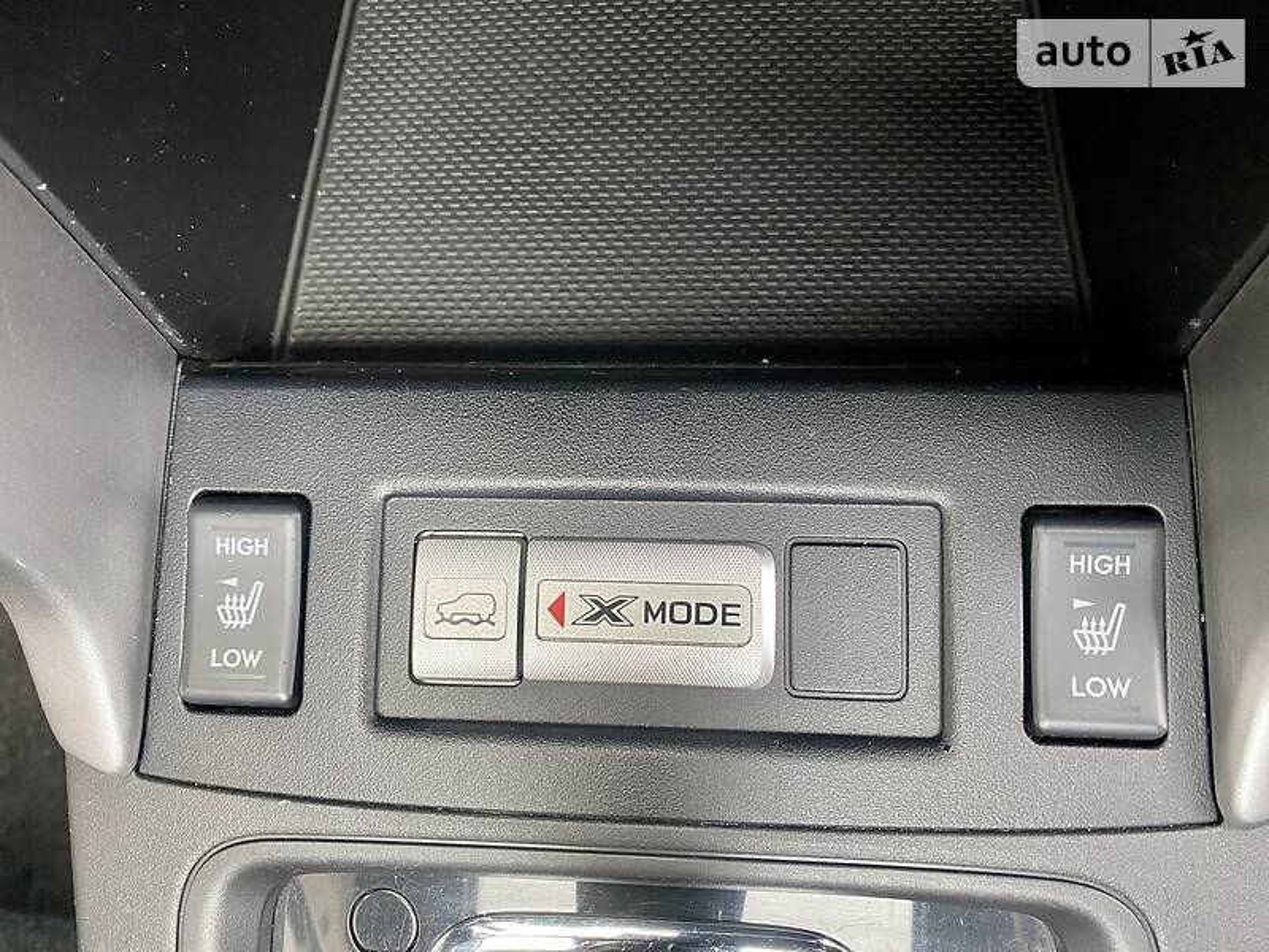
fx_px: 953
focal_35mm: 26
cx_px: 634
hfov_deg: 67.3
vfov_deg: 53.1
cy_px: 476
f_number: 1.8
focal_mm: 4.2
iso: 400
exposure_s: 1/60
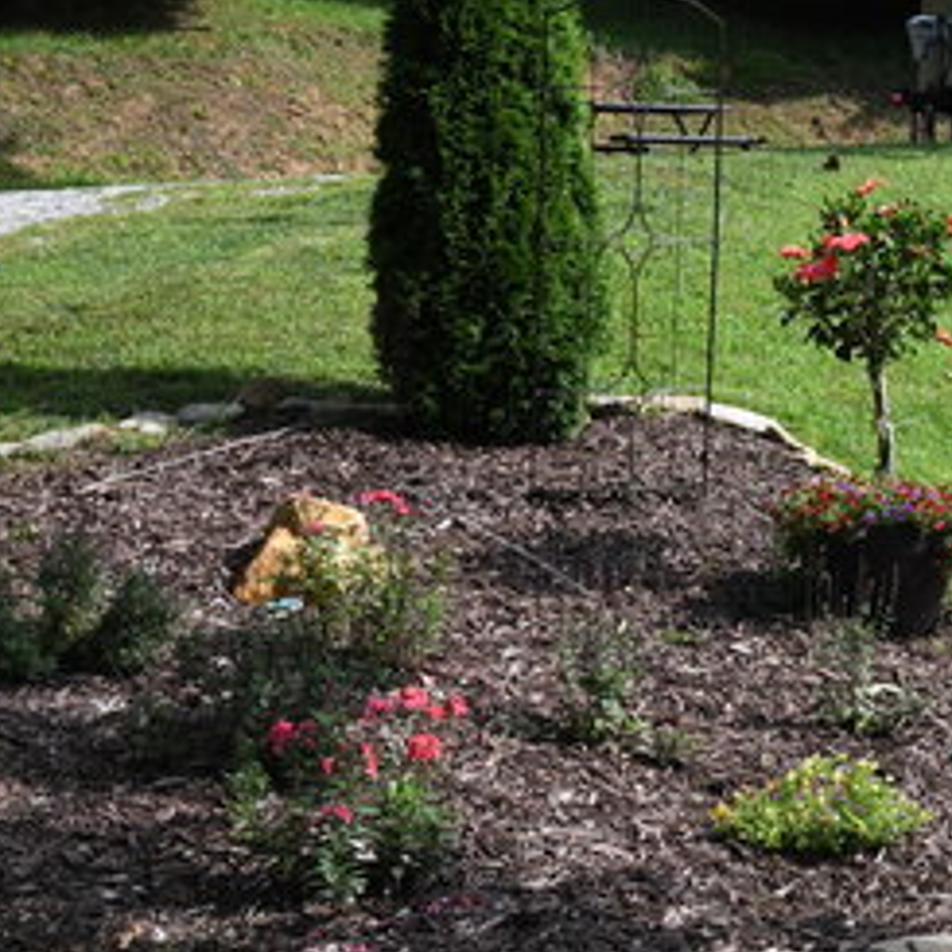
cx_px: 1061
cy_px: 200
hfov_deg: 14.0
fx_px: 3796
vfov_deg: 14.2
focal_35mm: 122
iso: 3200
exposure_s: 1/1600
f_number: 16
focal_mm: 55
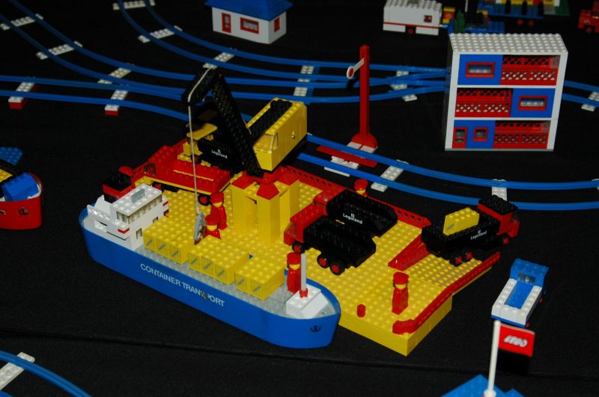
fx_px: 997
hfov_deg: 33.4
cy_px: 198
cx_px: 300
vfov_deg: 22.6
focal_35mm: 60
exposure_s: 1/125
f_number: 5.6
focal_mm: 40
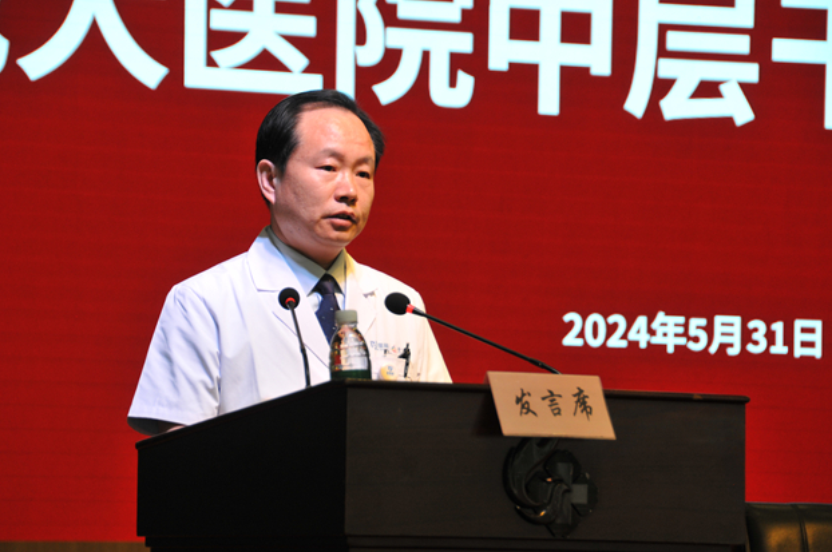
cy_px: 261
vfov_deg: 7.1
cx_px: 406
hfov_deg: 10.7
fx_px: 4455
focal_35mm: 193
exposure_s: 1/60
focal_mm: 120
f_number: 5.6
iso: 400
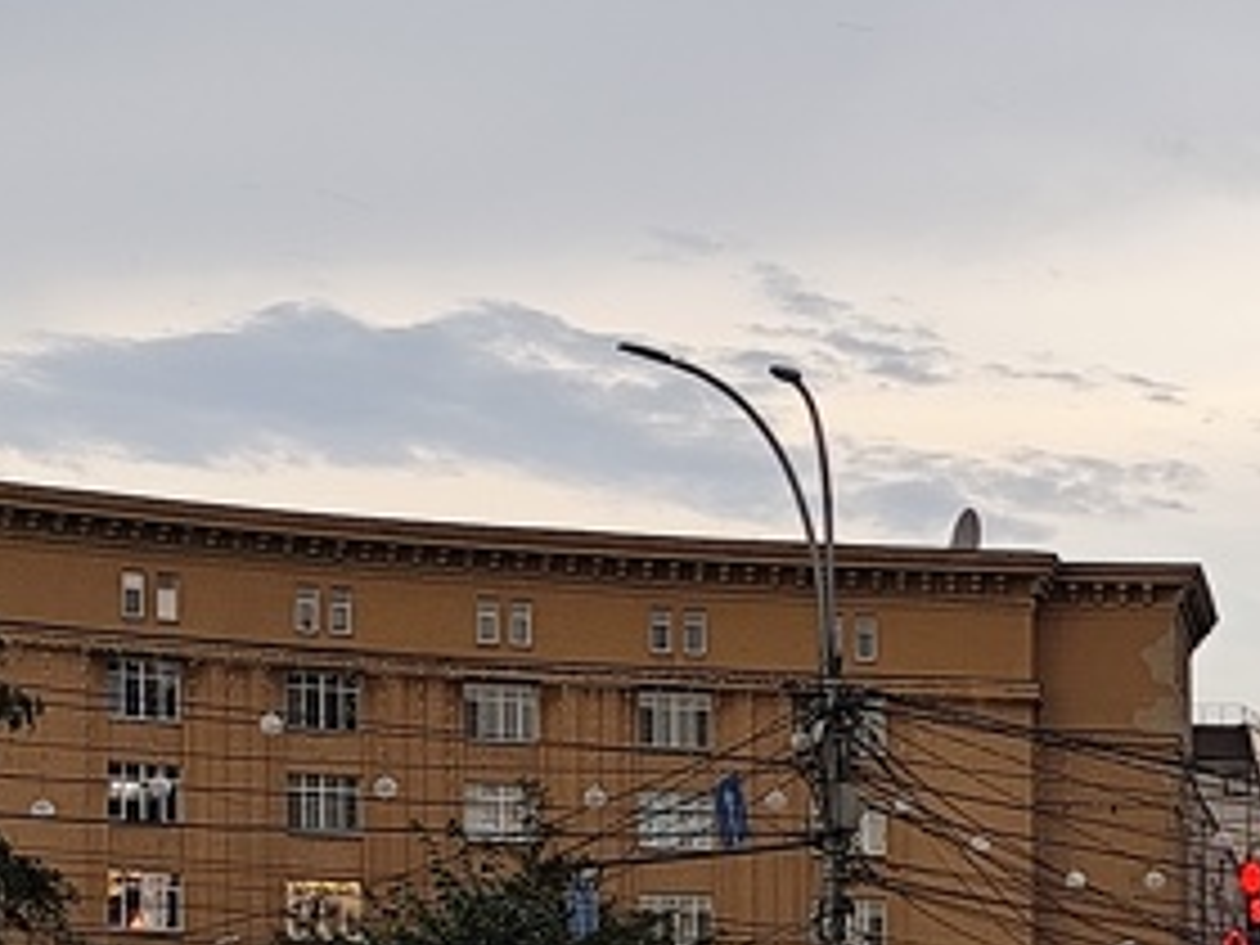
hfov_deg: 14.1
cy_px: 1350
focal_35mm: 133
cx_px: 1737
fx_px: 4841
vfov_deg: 10.8
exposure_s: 1/117
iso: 50
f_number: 1.65
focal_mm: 6.19
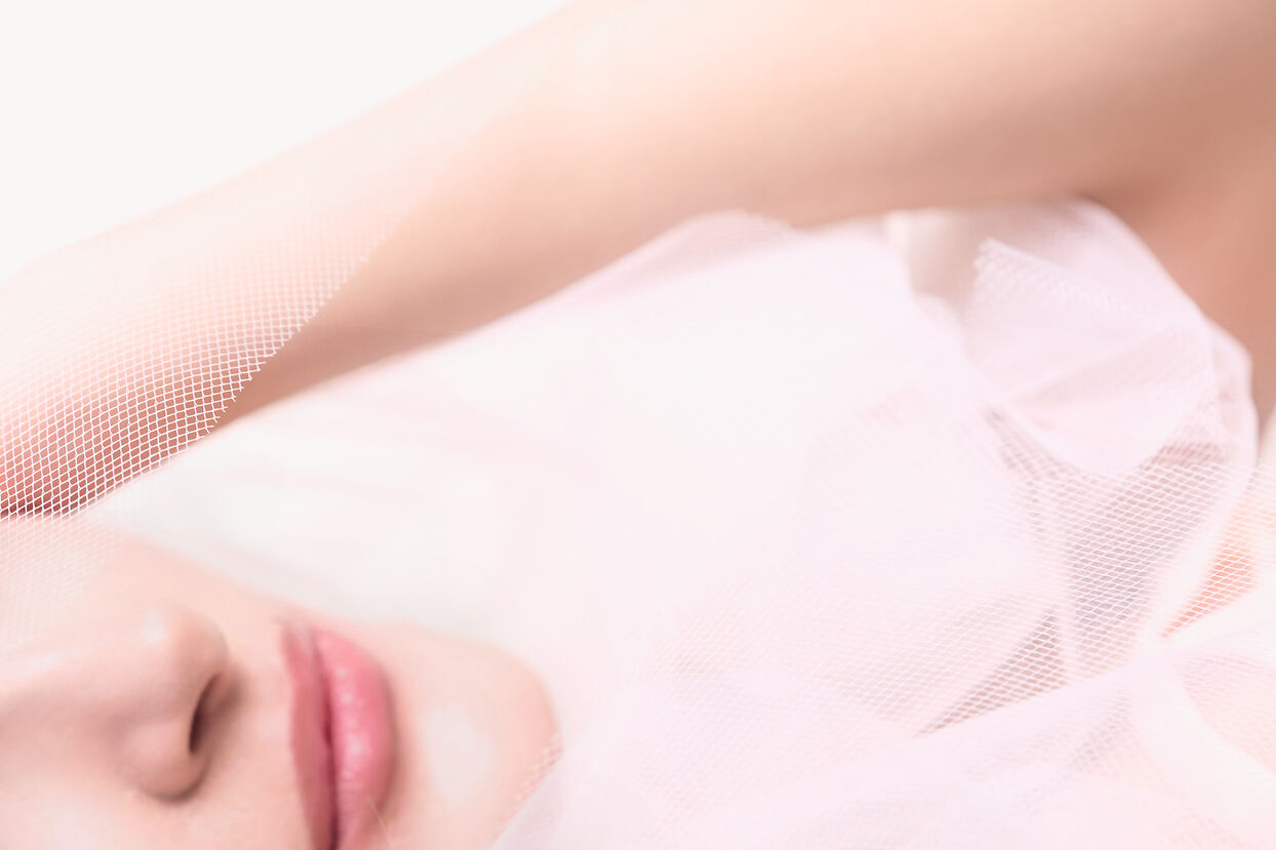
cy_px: 755
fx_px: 5812
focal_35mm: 164
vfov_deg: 8.3
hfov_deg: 12.5
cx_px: 189
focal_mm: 85
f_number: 3.2
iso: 100
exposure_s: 1/100
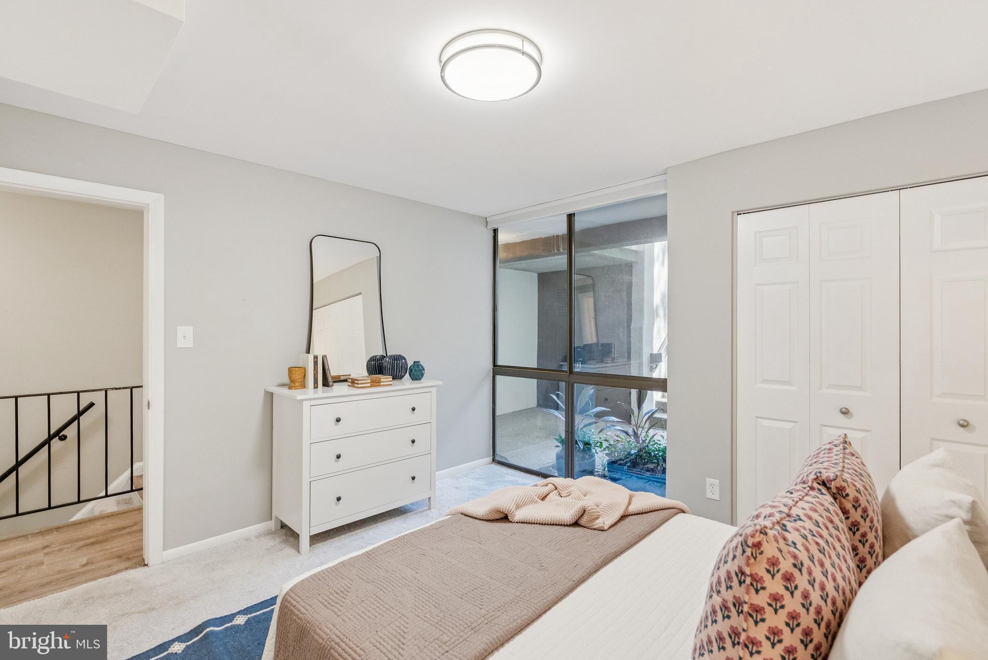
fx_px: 439
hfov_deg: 96.7
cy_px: 330
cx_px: 494
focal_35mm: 16
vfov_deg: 73.8
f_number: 5.6
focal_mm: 16
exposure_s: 1/125
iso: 2500
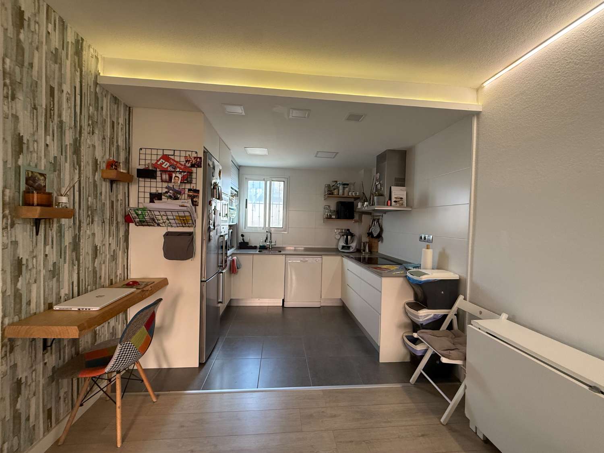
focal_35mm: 14
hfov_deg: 102.1
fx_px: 244
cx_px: 302
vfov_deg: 85.7
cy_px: 226
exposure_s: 1/99
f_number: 2.2
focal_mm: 2.22
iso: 250
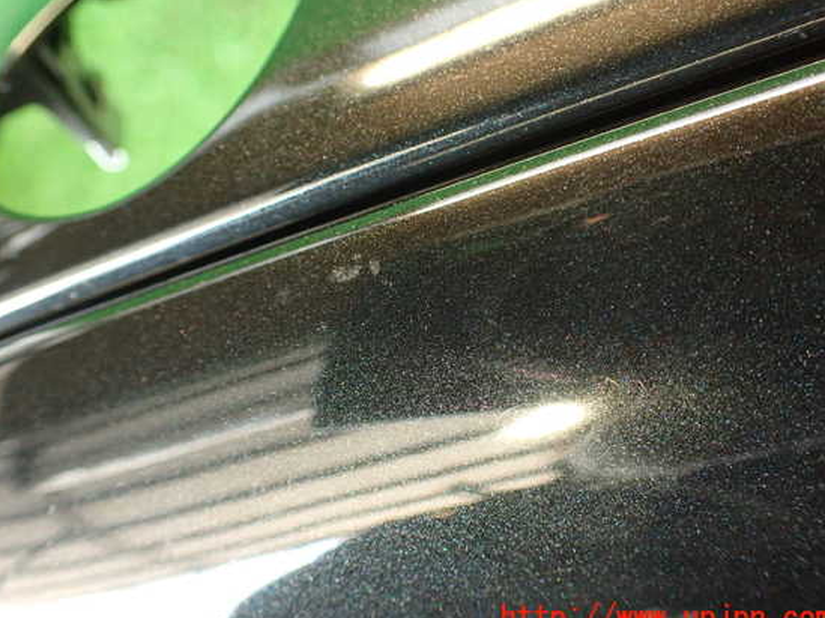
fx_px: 834
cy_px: 299
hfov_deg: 52.6
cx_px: 389
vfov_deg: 40.7
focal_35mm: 35
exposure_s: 1/30
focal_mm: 5.79
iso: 640
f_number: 2.4
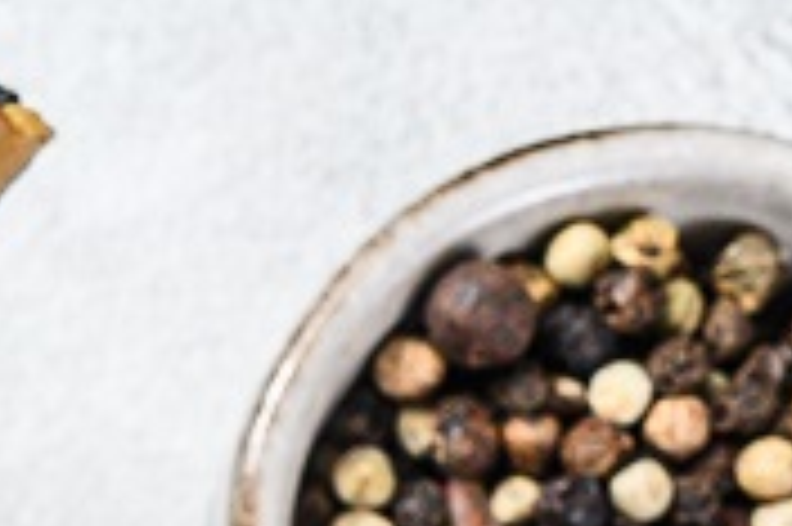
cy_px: 1753
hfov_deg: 5.7
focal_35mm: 341
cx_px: -1498
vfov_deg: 3.9
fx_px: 7495
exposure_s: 1/125
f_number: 9
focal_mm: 50
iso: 200
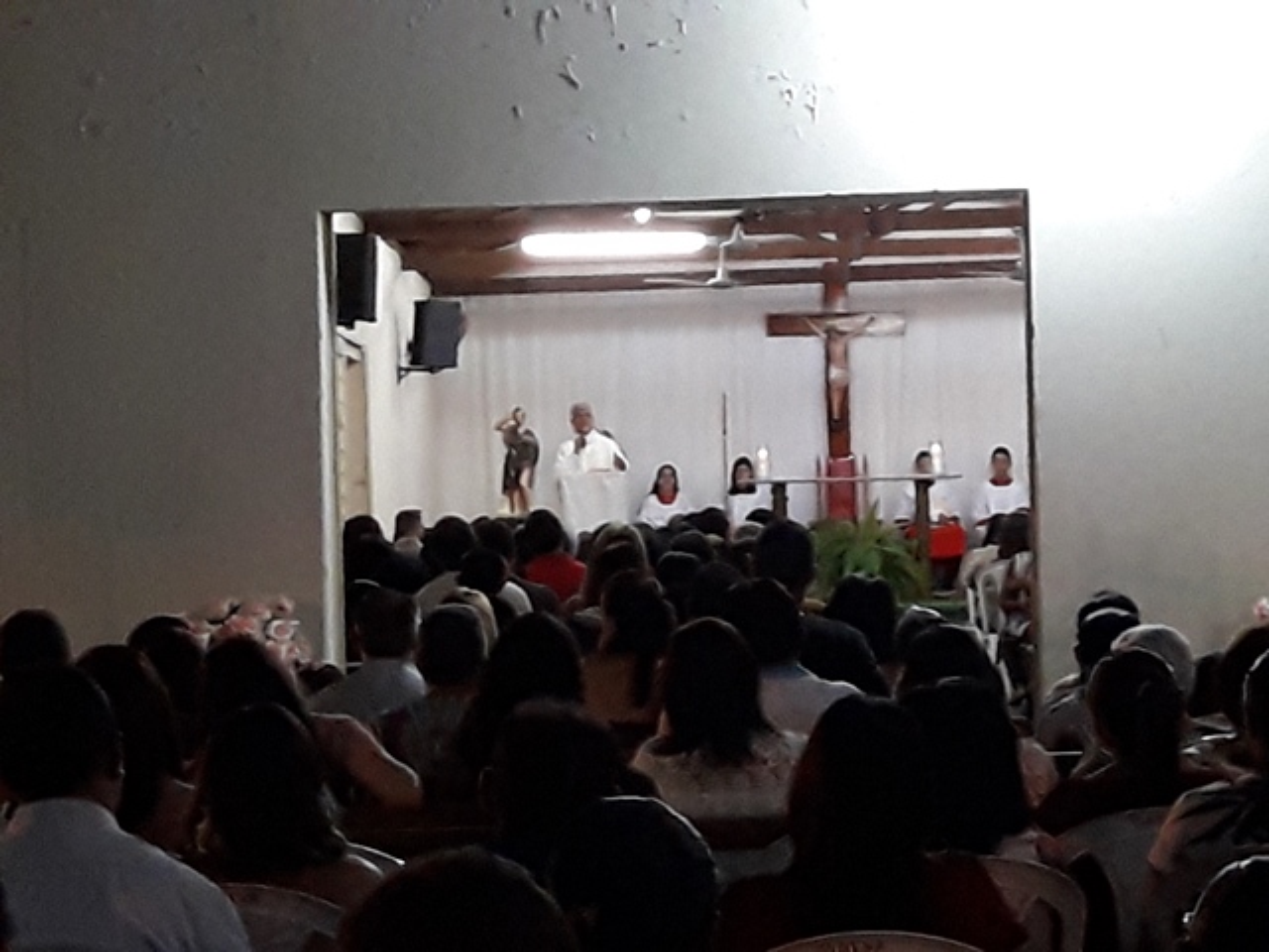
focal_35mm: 28
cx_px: 634
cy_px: 476
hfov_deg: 63.4
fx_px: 1026
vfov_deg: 49.7
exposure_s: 1/24
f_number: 1.9
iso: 250
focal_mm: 3.7
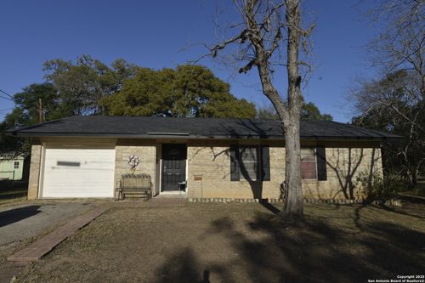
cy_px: 142
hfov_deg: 84.0
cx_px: 212
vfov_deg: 61.9
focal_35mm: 20
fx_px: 236
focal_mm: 20
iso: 100
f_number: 11
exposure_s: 1/250
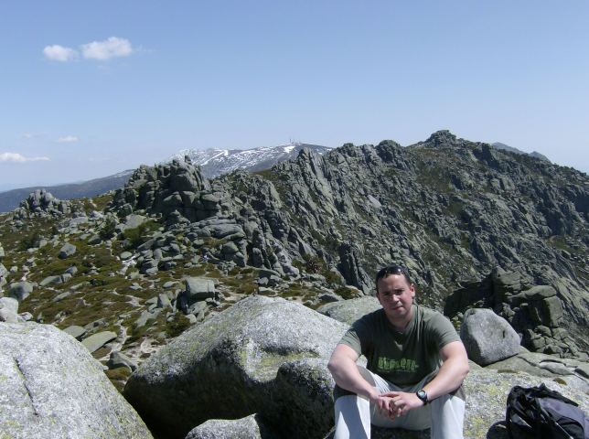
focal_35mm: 36
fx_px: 611
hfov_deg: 51.5
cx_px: 294
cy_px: 220
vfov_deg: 39.5
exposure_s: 1/994
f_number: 4.7
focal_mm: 6
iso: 100
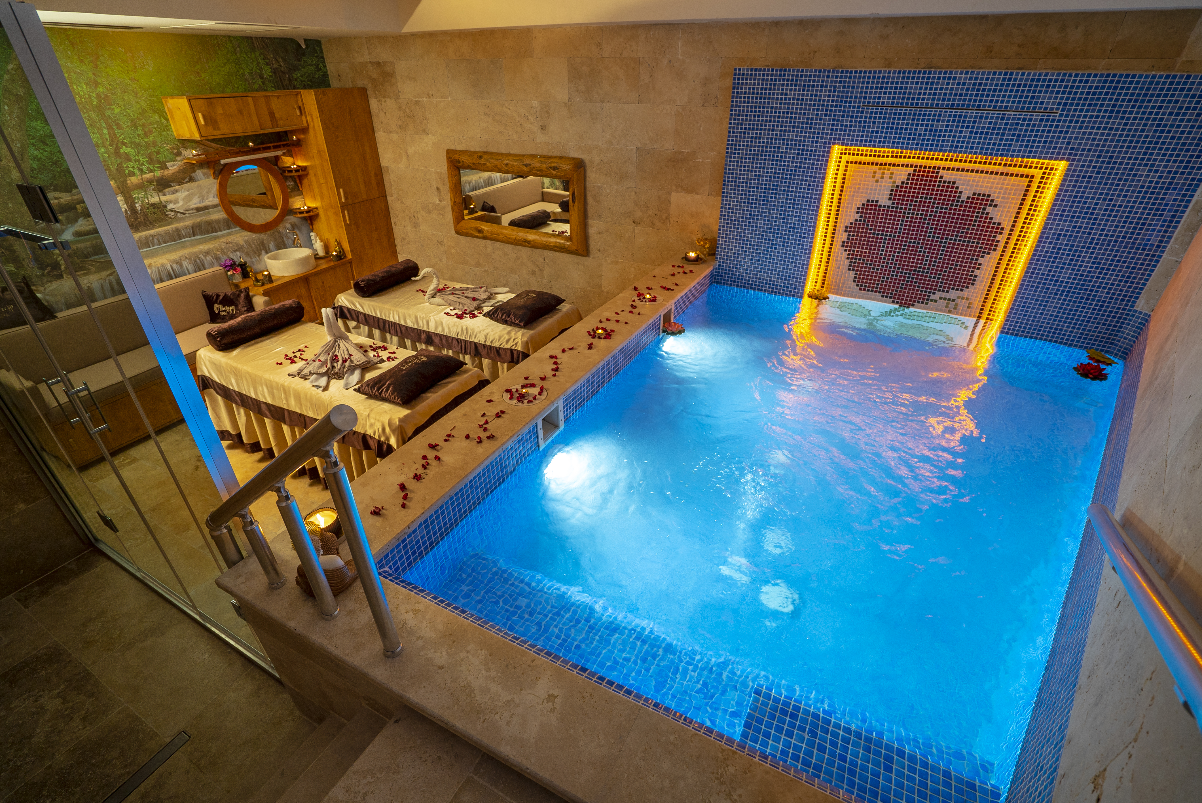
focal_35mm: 16
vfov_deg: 73.8
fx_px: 534
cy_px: 402
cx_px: 601
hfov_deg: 96.7
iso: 400
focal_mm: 16
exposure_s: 1/25
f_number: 4.5
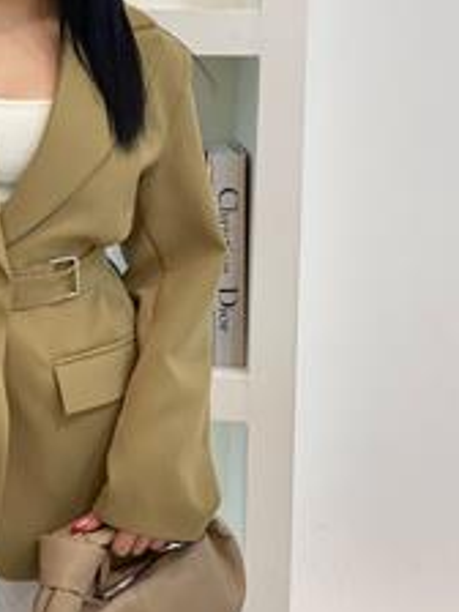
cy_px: 187
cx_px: 57
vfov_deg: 20.3
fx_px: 1697
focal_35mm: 96
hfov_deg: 15.2
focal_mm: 6
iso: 100
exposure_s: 1/100
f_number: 2
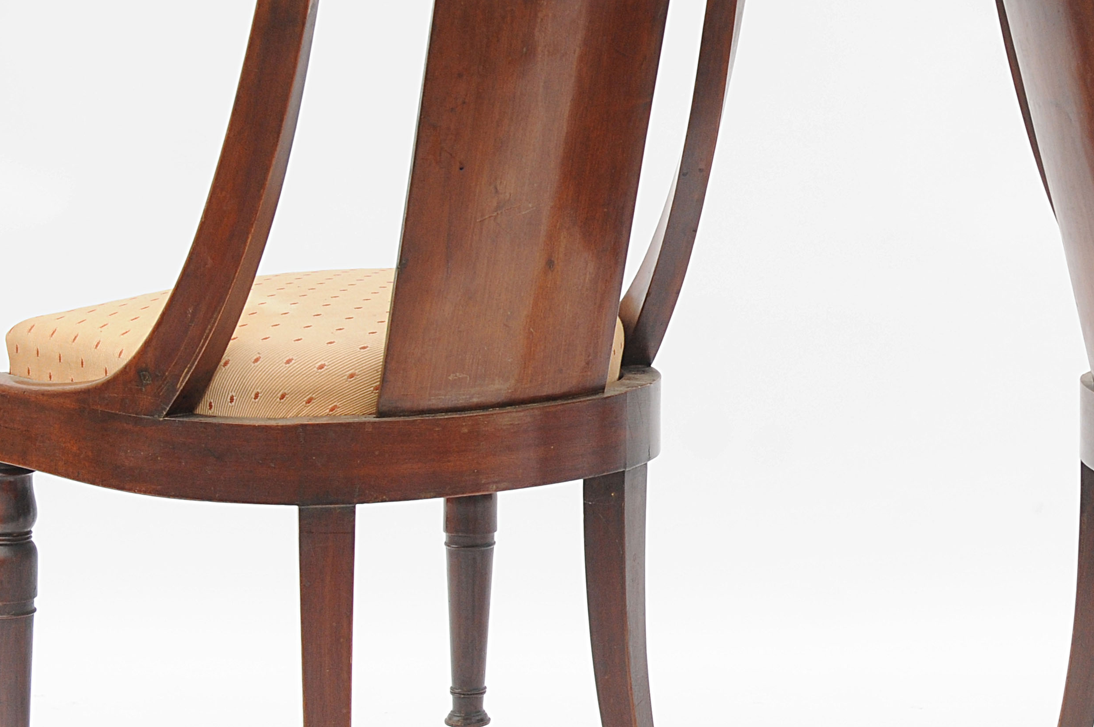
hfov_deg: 22.9
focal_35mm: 88
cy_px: 397
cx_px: 854
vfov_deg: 15.5
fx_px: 2671
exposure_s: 1/200
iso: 320
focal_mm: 34
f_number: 5.6
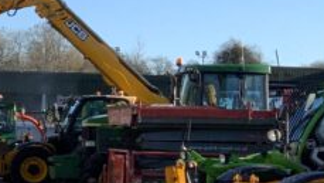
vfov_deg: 8.6
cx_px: -316
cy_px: 166
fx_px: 1212
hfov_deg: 13.2
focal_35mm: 141
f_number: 1.8
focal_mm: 3
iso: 16
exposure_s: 1/898
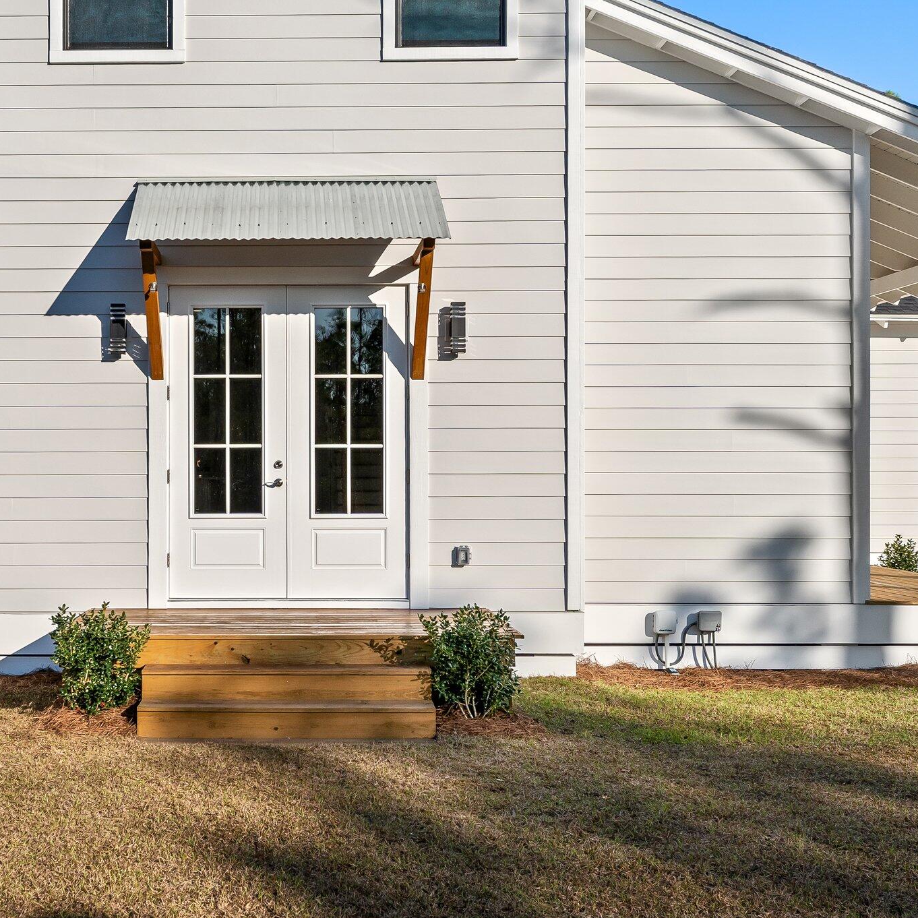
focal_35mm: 46
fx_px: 1380
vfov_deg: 36.8
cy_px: 459
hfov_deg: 36.3
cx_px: 288
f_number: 9
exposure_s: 1/640
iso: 100
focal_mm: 24
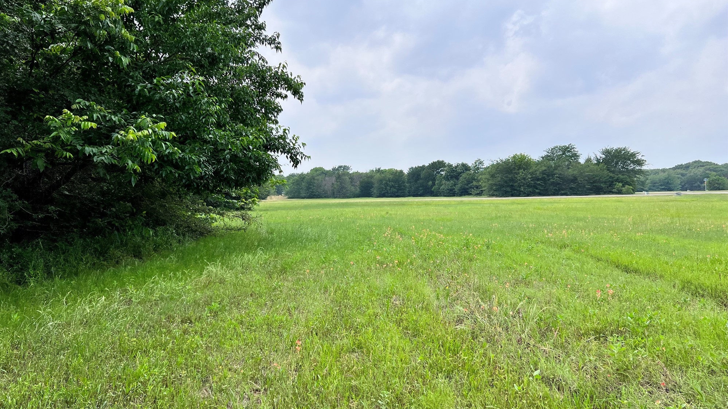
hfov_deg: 66.1
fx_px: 560
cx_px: 356
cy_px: 181
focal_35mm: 29
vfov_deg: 40.1
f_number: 1.5
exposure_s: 1/4831
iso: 50
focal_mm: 5.7
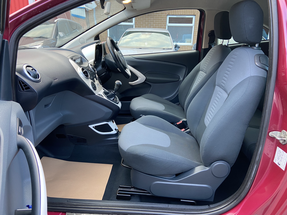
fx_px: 216
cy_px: 108
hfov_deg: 67.3
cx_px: 144
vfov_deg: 53.1
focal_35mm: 26
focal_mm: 4.25
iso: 160
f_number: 1.8
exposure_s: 1/60
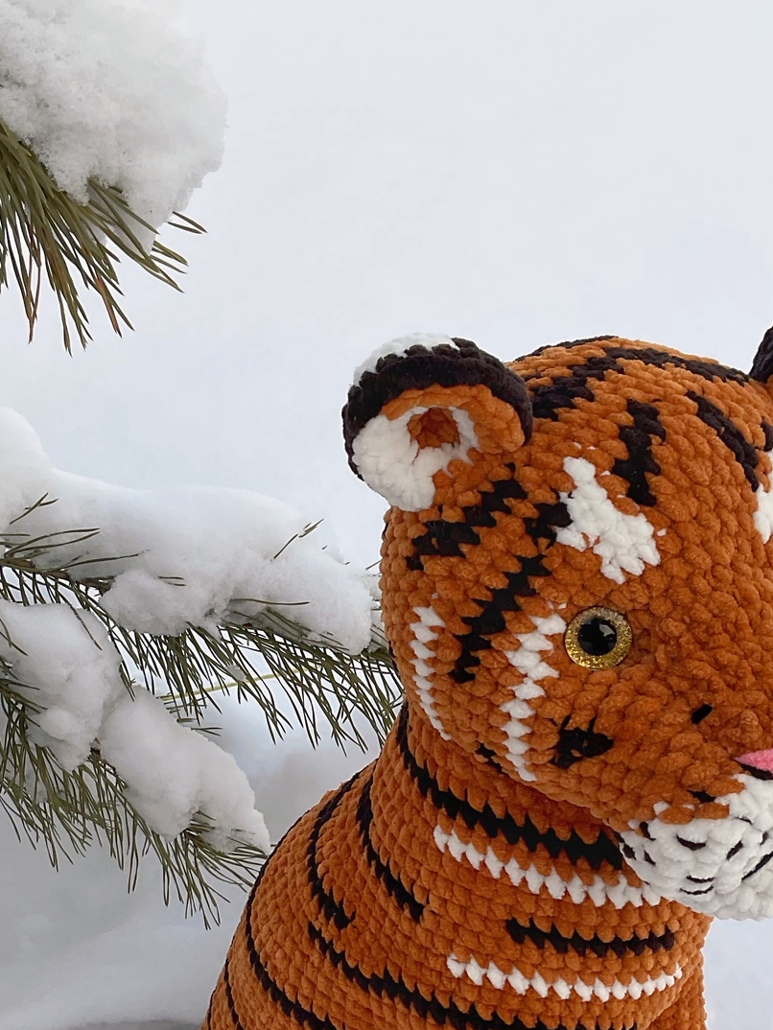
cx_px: 350
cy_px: 766
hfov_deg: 27.0
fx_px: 1607
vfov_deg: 34.8
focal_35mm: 54
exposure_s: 1/482
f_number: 1.8
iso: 16
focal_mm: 3
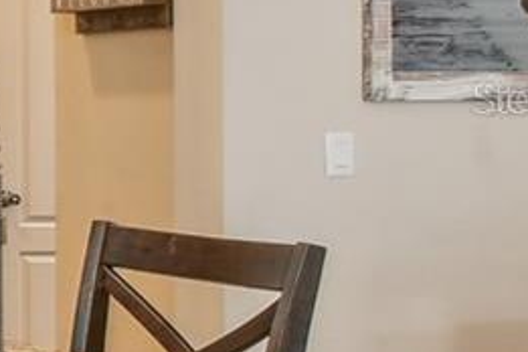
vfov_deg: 14.8
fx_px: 1349
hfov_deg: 12.4
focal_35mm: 92
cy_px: 97
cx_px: -955
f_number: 7.1
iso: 100
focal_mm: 10
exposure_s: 1/2.5
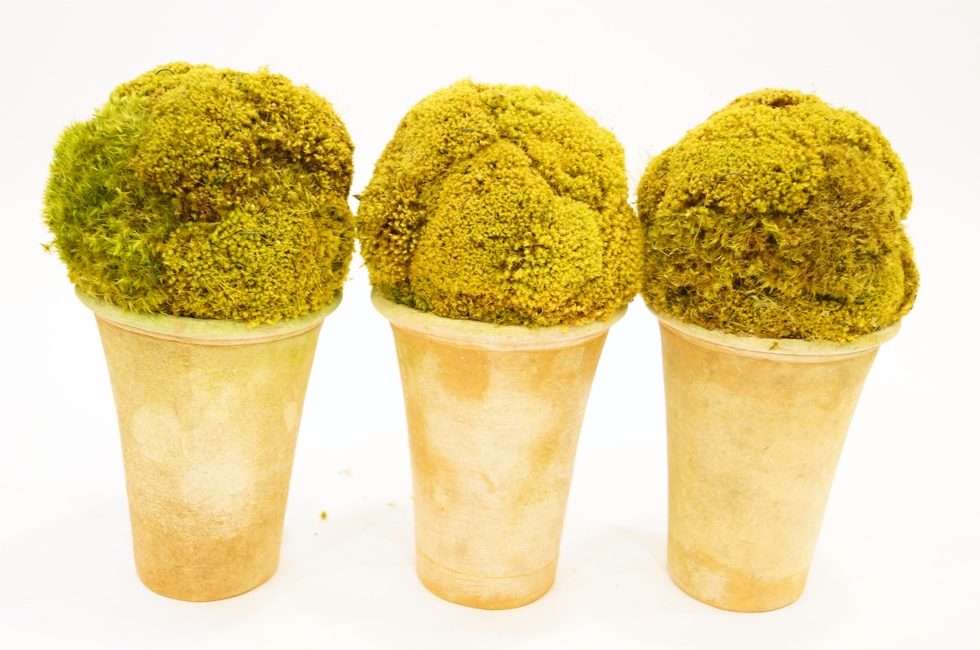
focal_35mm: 42
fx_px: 1142
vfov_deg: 31.8
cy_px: 325
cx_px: 490
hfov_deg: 46.5
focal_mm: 28
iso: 3200
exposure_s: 1/30
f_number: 4.5
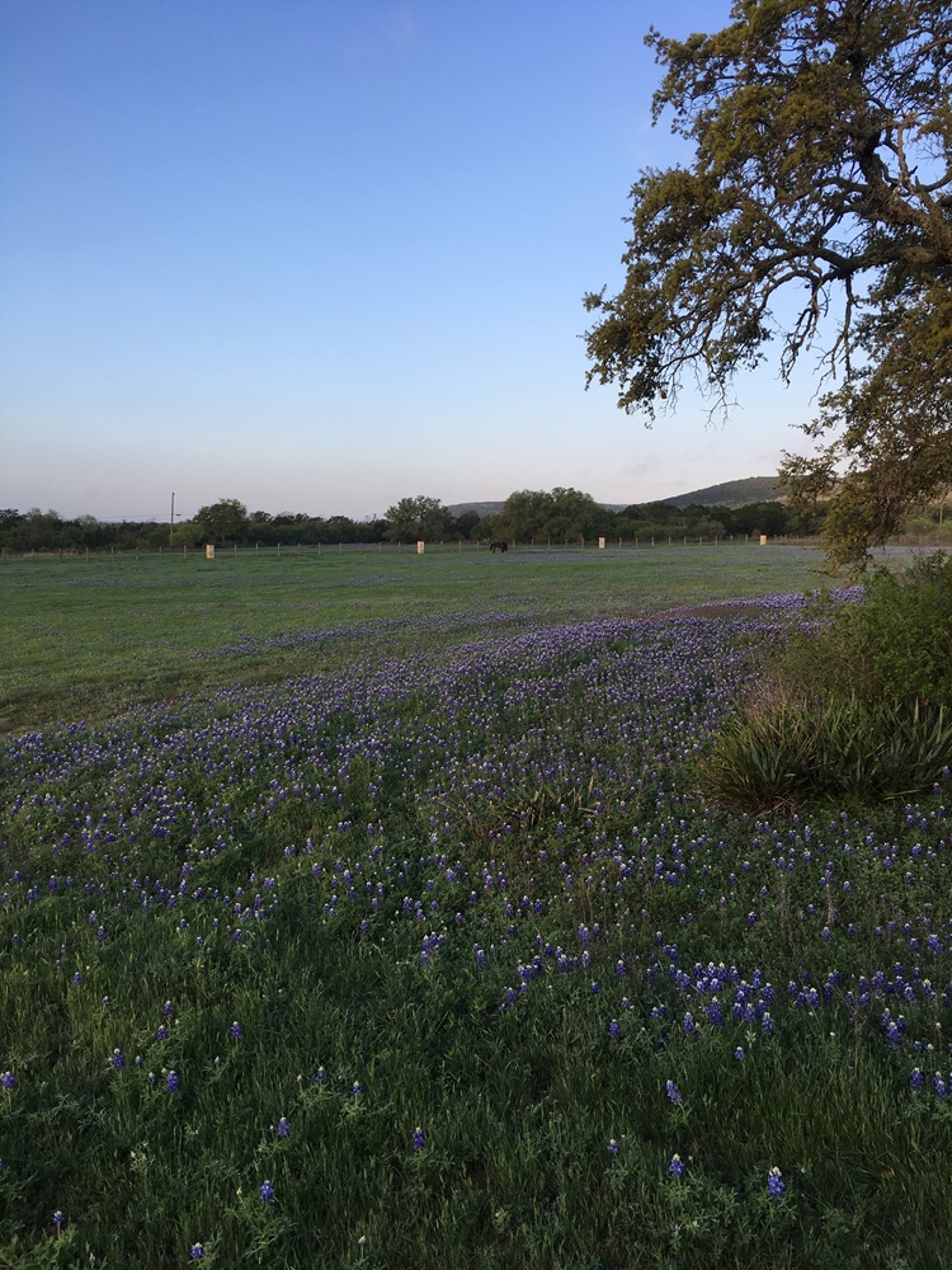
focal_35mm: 29
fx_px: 1063
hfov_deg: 48.2
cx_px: 476
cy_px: 635
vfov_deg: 61.7
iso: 25
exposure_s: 1/478
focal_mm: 4.15
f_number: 2.2
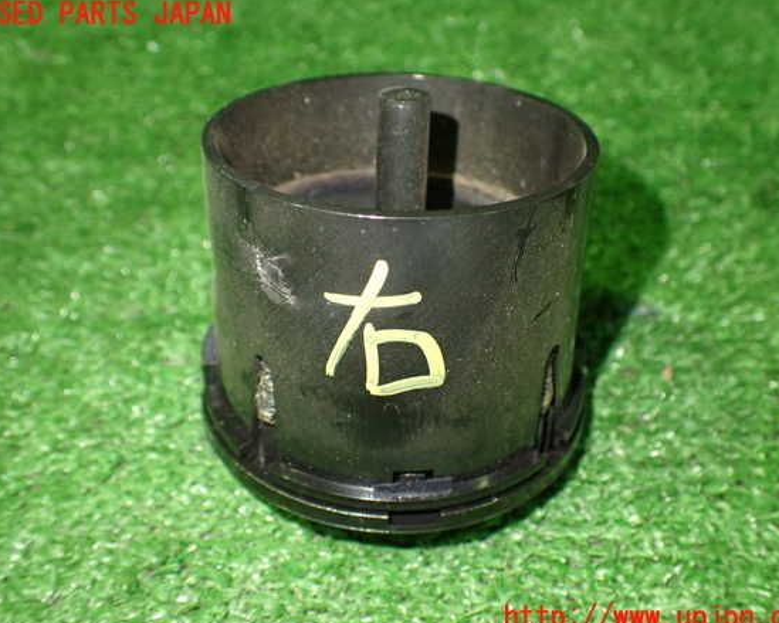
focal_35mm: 32
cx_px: 399
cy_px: 316
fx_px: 738
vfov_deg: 45.8
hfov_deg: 55.7
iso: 800
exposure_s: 1/50
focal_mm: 5.4
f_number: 2.3
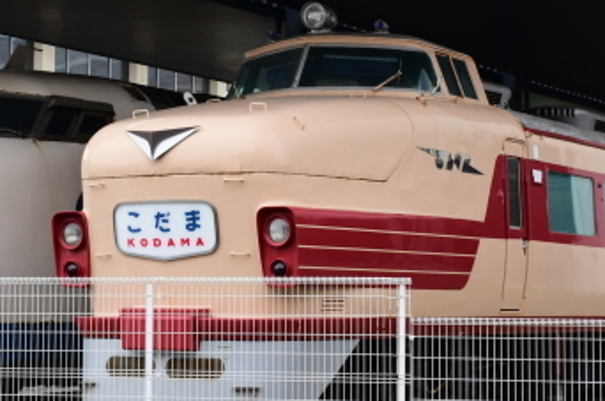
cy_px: 148
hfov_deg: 18.4
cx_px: 264
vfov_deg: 12.3
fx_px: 1863
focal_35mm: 111
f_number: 8
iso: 320
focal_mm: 32
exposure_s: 1/80
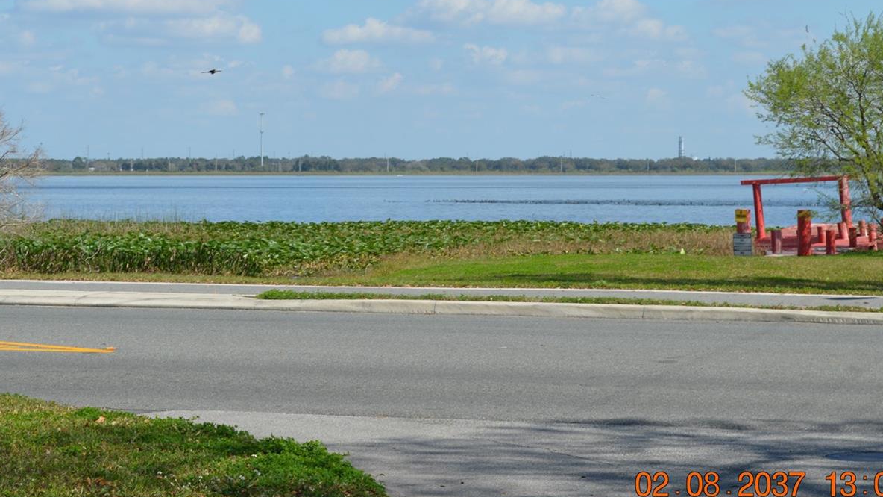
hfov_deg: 18.4
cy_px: 147
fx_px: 2733
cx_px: 424
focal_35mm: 117
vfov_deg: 10.4
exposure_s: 1/250
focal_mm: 55
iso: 100
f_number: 8
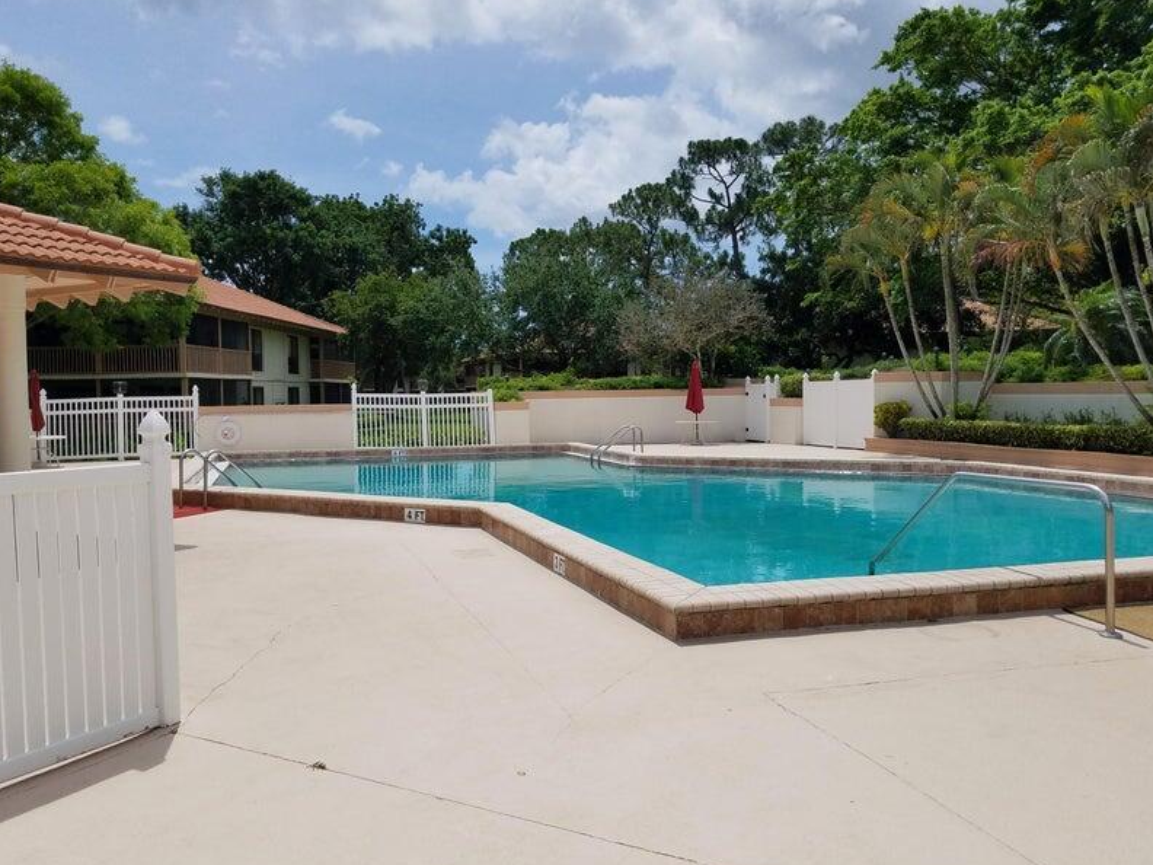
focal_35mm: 28
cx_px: 539
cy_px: 415
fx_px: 933
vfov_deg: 49.7
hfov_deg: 63.4
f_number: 1.7
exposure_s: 1/6512
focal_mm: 4.2
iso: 50
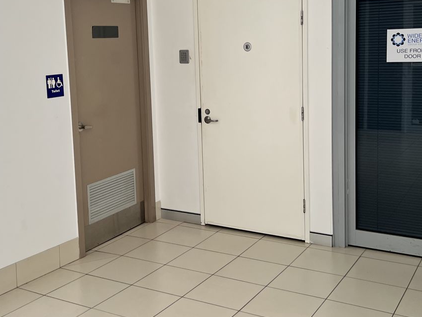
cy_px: 107
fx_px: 561
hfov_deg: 41.2
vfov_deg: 31.3
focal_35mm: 46
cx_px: 194
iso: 125
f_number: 1.5
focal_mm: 5.7
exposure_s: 1/121
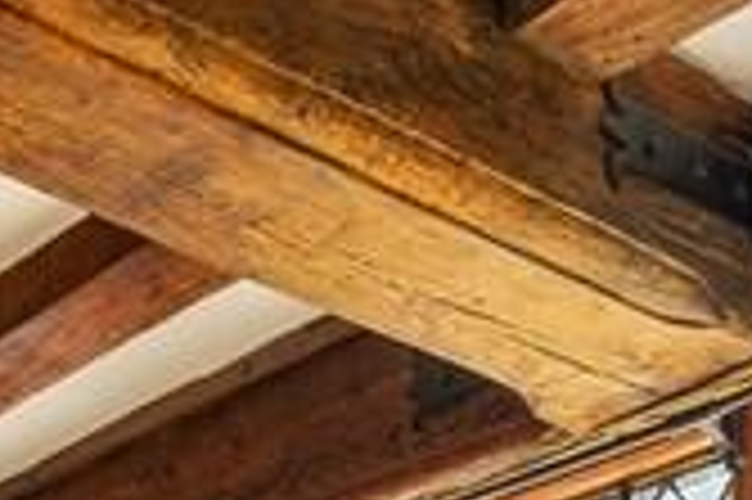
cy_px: 1313
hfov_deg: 21.7
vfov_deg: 11.4
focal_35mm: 92
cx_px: 95
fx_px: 1920
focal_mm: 9.9
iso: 160
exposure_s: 1/10
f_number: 7.1
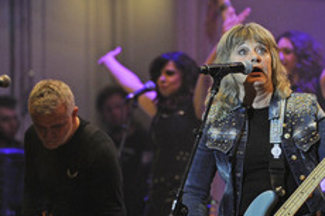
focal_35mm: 393
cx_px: 230
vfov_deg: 3.5
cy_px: 161
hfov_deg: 5.2
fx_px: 3545
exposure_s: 1/200
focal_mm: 200
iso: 1600
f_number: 3.5
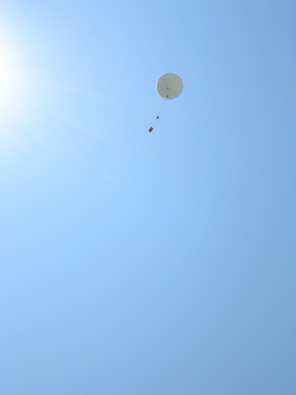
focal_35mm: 60
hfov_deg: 24.4
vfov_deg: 32.2
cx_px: 148
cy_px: 198
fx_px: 684
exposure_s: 1/1500
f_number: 3.4
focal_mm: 9.1
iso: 50
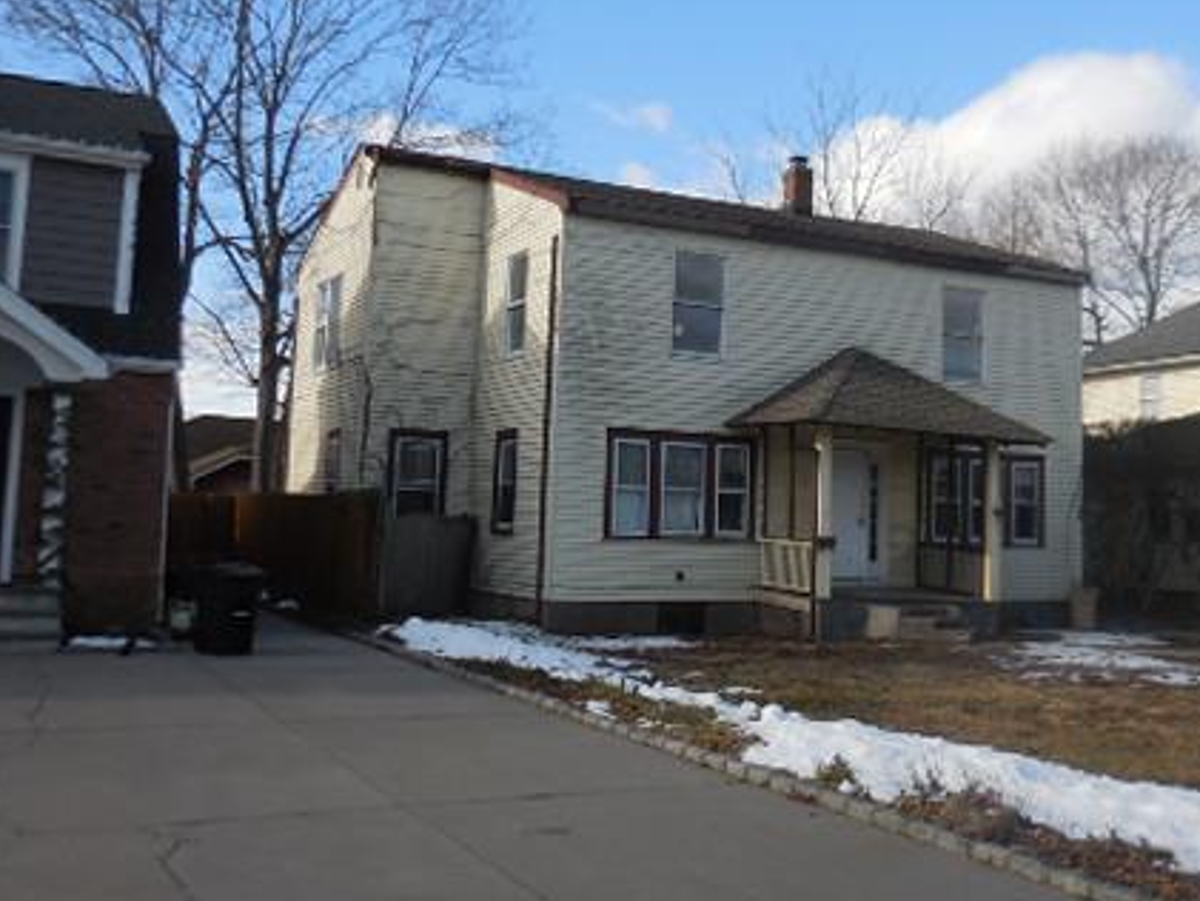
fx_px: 1318
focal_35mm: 38
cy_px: 382
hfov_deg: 48.7
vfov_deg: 37.7
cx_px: 718
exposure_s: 1/1000
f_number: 3.3
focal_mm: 4.5
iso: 125
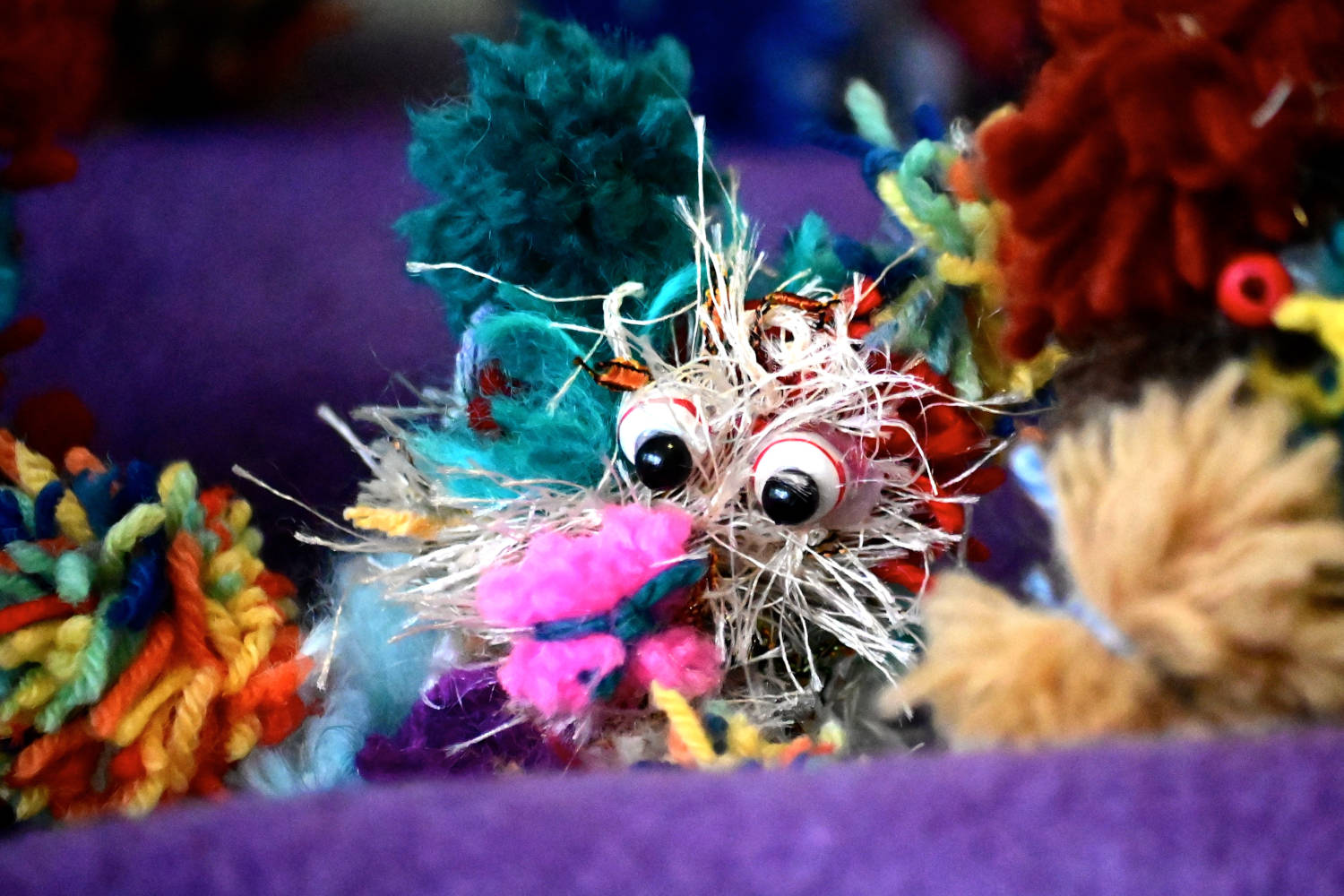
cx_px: 672
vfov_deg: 3.1
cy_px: 448
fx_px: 16799
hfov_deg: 4.6
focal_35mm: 450
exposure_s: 1/500
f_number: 5.6
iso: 18000
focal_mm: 300
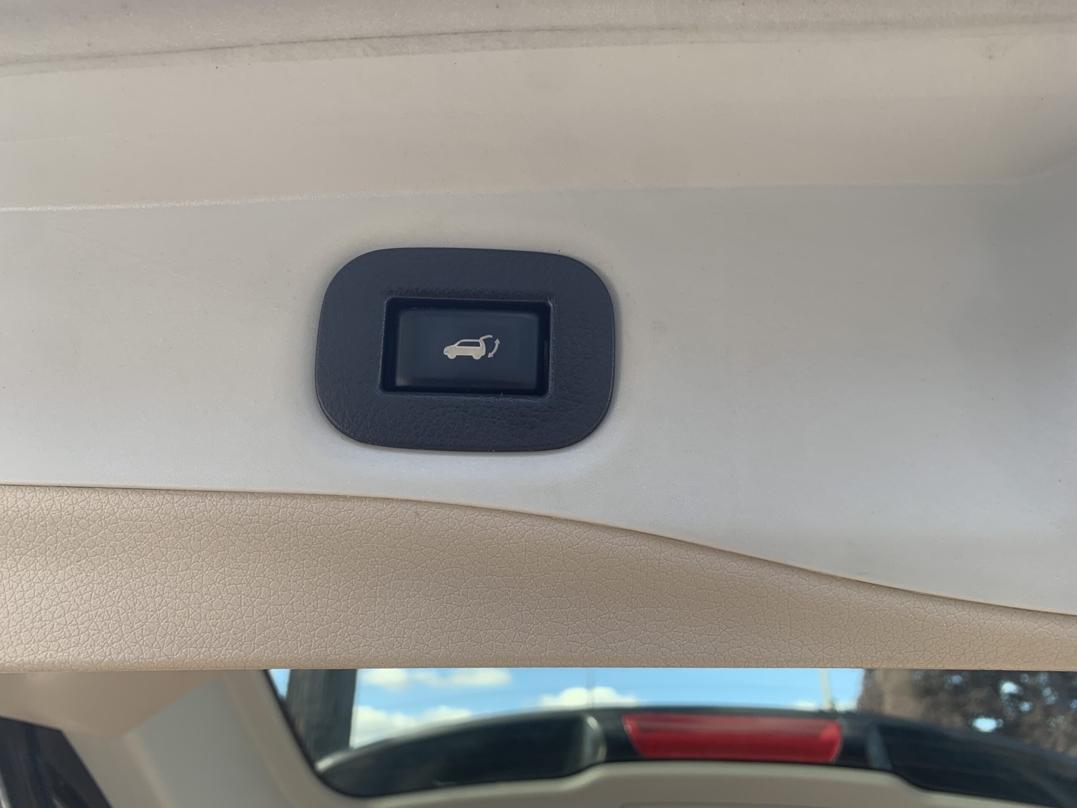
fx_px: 809
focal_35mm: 26
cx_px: 538
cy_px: 404
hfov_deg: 67.3
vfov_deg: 53.1
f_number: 1.8
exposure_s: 1/122
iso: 25
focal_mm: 4.25
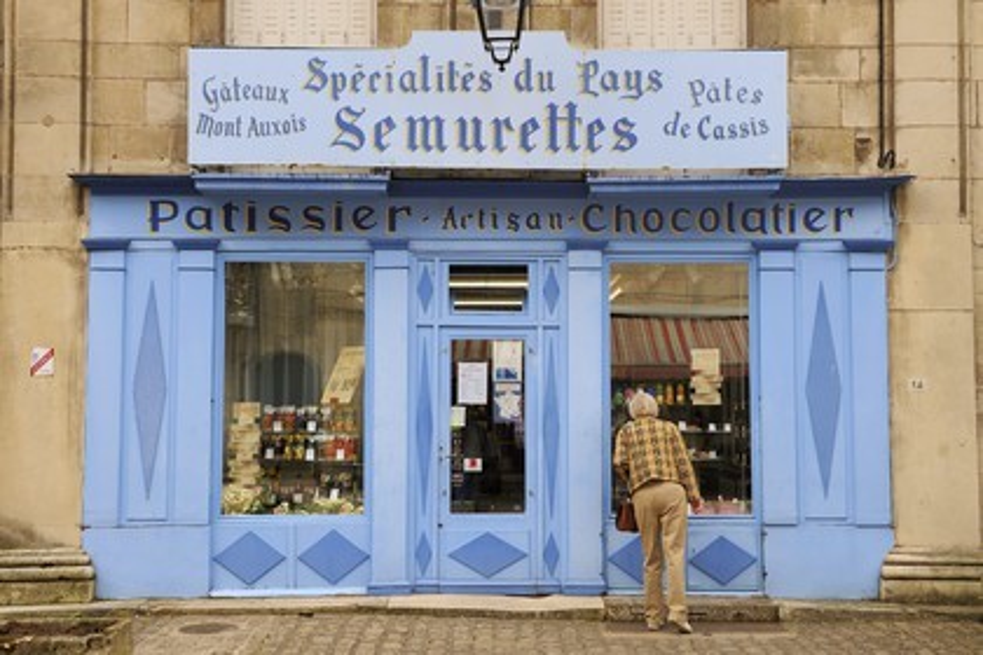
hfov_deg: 48.5
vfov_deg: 33.4
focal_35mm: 40
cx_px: 492
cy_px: 328
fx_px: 1092
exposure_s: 1/160
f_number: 8
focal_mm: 40
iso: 200
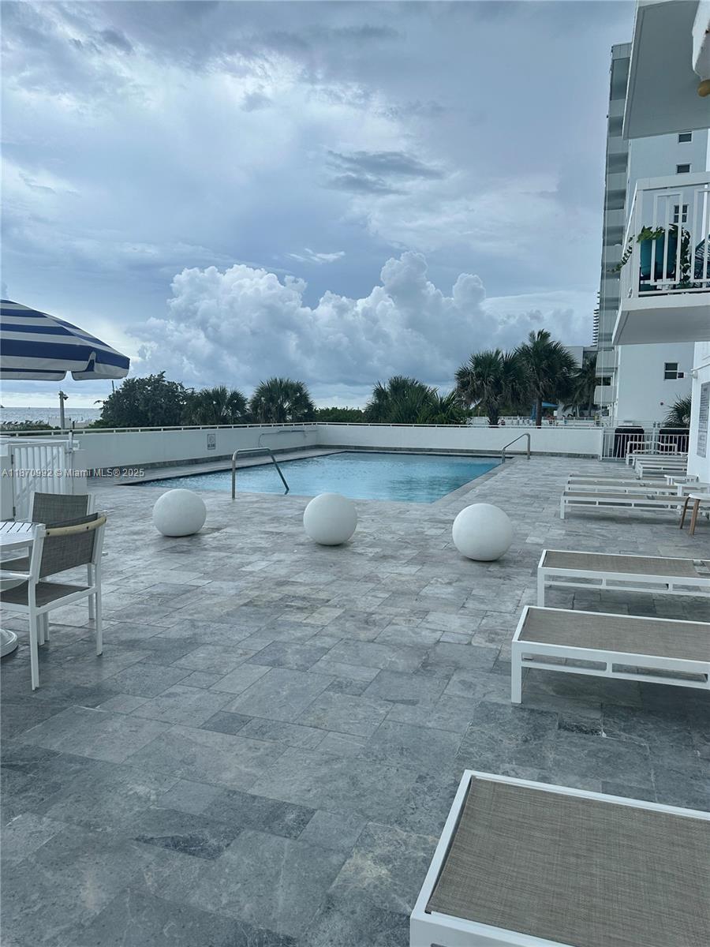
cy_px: 474
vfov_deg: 71.6
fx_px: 656
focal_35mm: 24
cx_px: 355
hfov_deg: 56.8
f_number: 1.78
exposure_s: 1/2252
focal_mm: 6.86
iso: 80
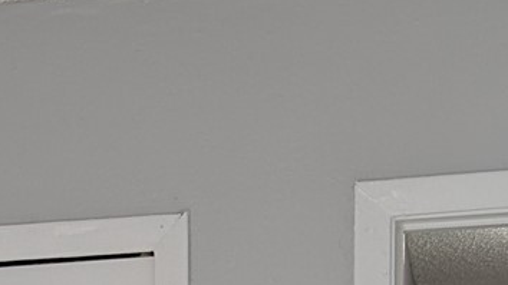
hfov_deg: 15.9
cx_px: 17
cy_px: 785
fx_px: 1791
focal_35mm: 133
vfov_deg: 8.1
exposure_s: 1/120
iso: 58
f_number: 1.73
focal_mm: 4.38
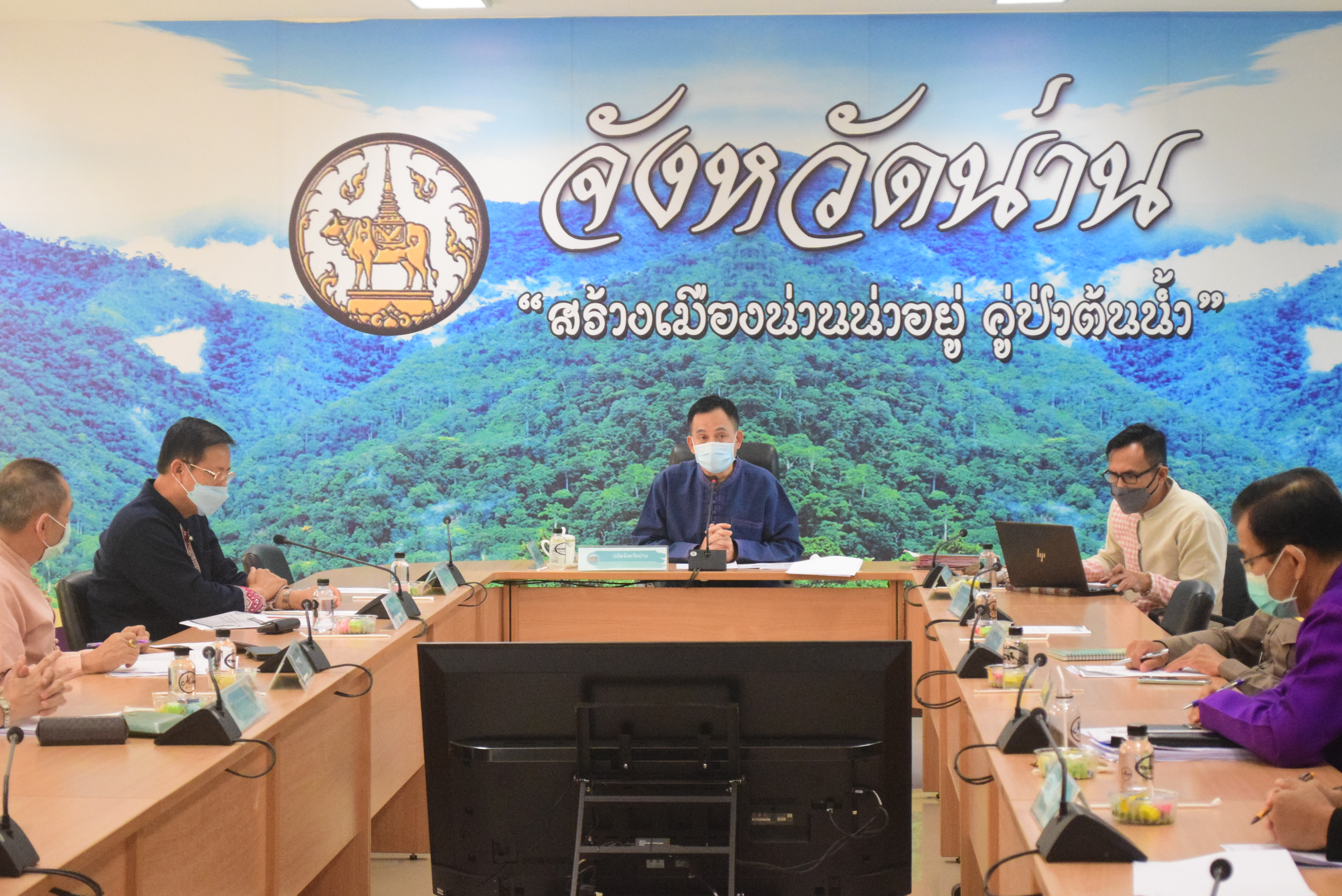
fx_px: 3076
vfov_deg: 16.6
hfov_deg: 24.6
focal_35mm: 82
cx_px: 671
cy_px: 448
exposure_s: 1/200
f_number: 6.3
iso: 5000
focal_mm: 55
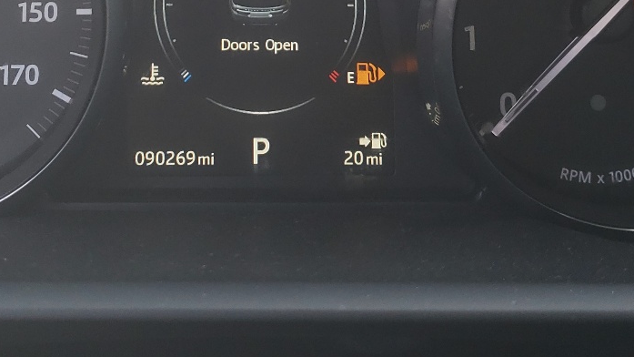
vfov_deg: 17.5
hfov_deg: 32.2
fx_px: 1093
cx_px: 236
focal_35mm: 65
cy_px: -97
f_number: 1.5
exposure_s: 1/120
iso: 53
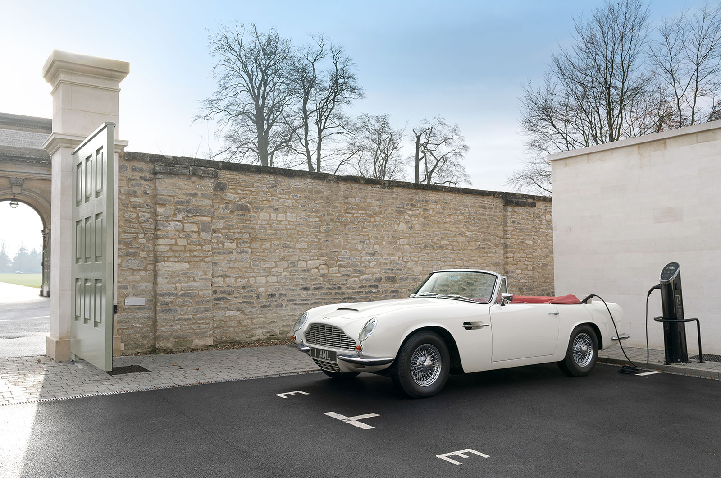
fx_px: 580
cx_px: 360
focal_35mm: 29
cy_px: 239
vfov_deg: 44.8
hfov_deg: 63.8
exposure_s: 1/60
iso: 200
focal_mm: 29
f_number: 8
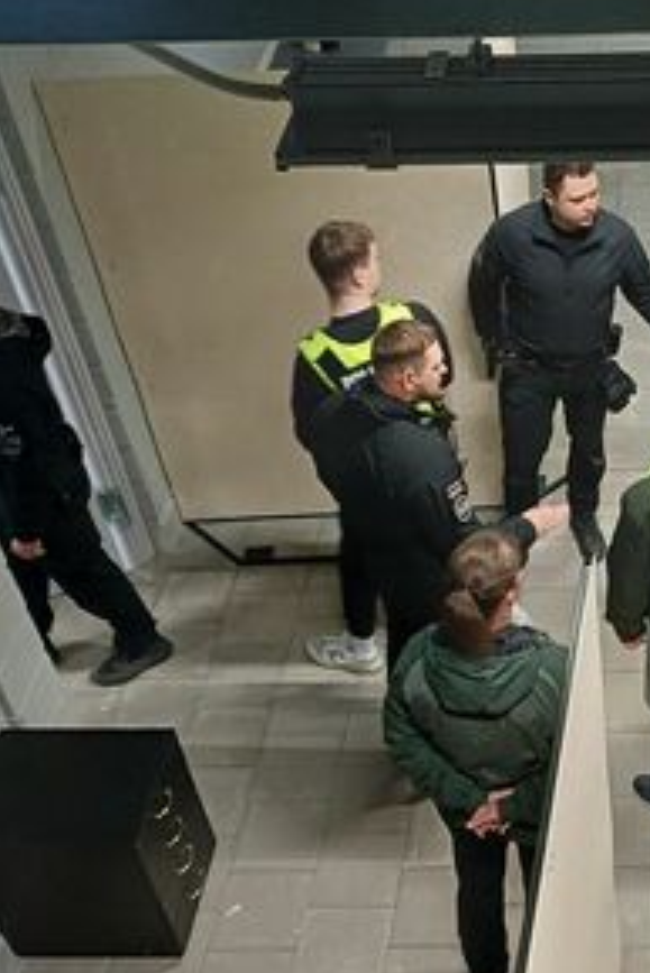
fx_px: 1461
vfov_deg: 36.8
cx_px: 626
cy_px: 529
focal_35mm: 54
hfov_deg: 24.1
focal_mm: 4.65
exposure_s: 1/50
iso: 320
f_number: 1.8
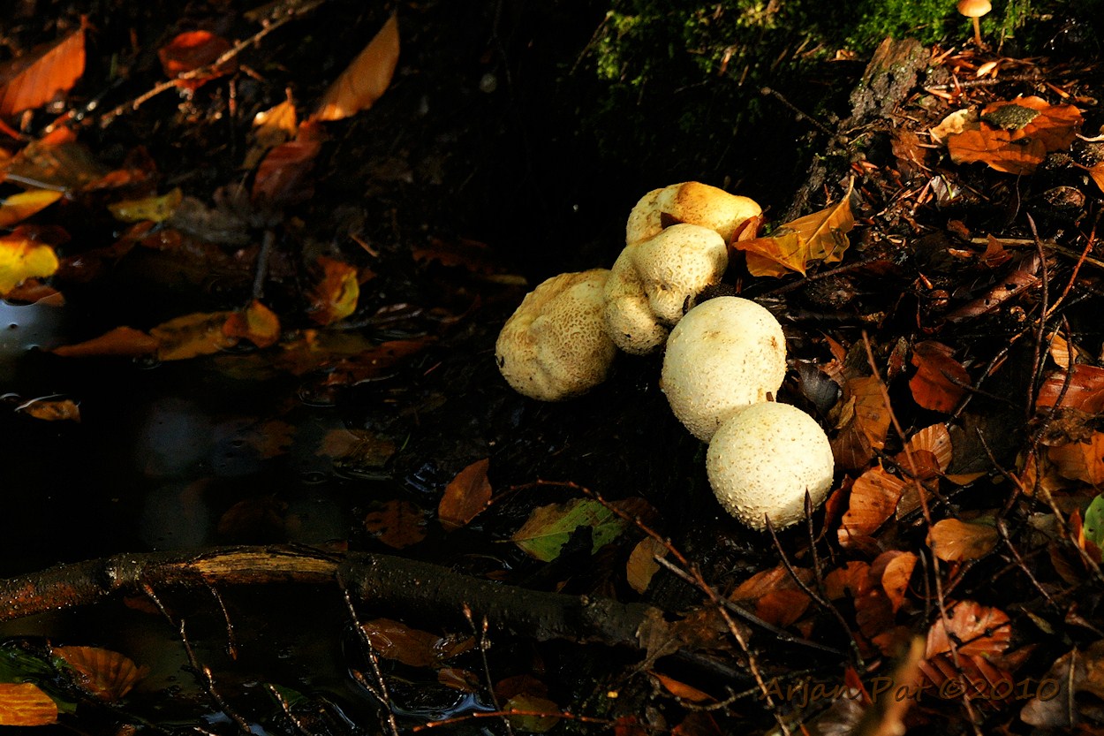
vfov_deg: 6.5
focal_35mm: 210
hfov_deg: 9.8
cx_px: 552
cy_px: 368
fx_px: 6439
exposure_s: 1/60
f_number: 5
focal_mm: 140
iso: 200
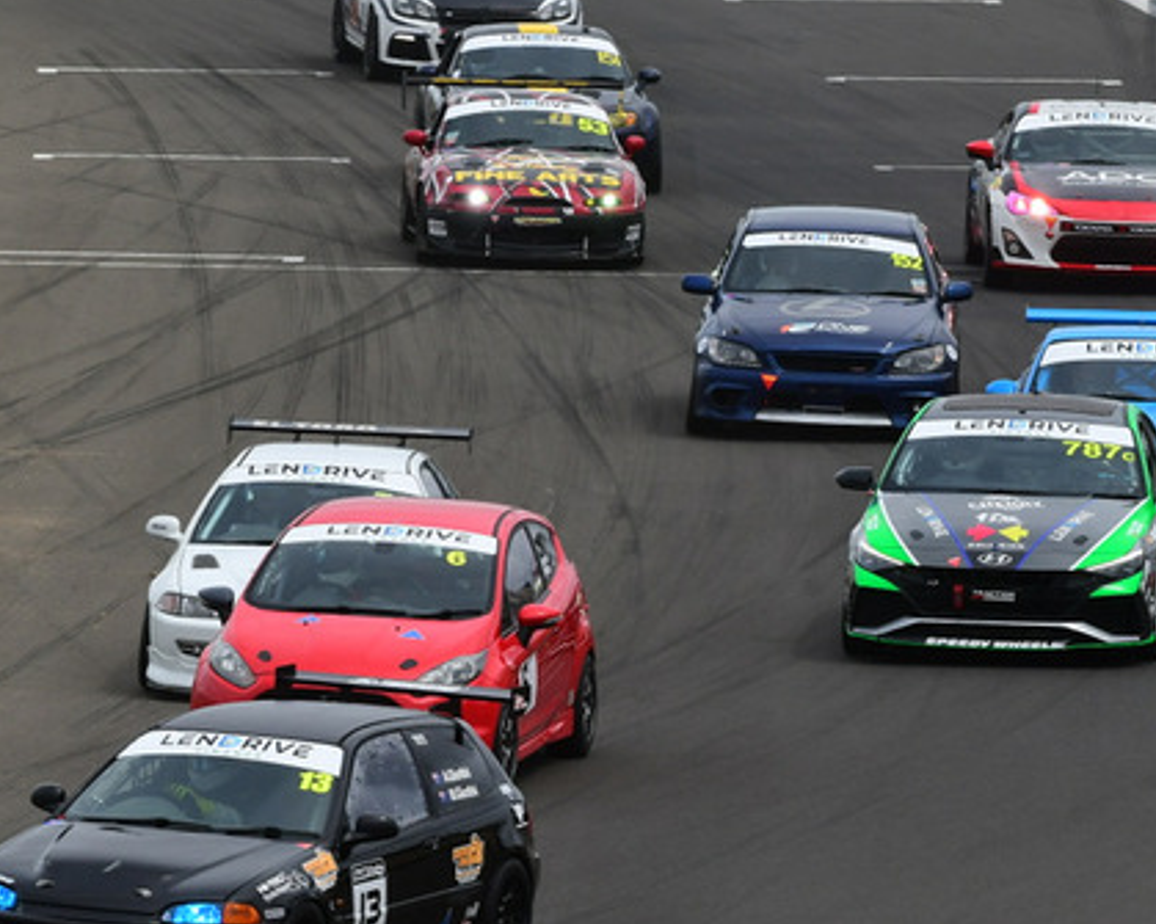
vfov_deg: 2.5
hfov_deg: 3.1
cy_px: 629
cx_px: 237
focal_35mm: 619
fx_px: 21173
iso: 400
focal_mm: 230
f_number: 11
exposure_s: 1/640
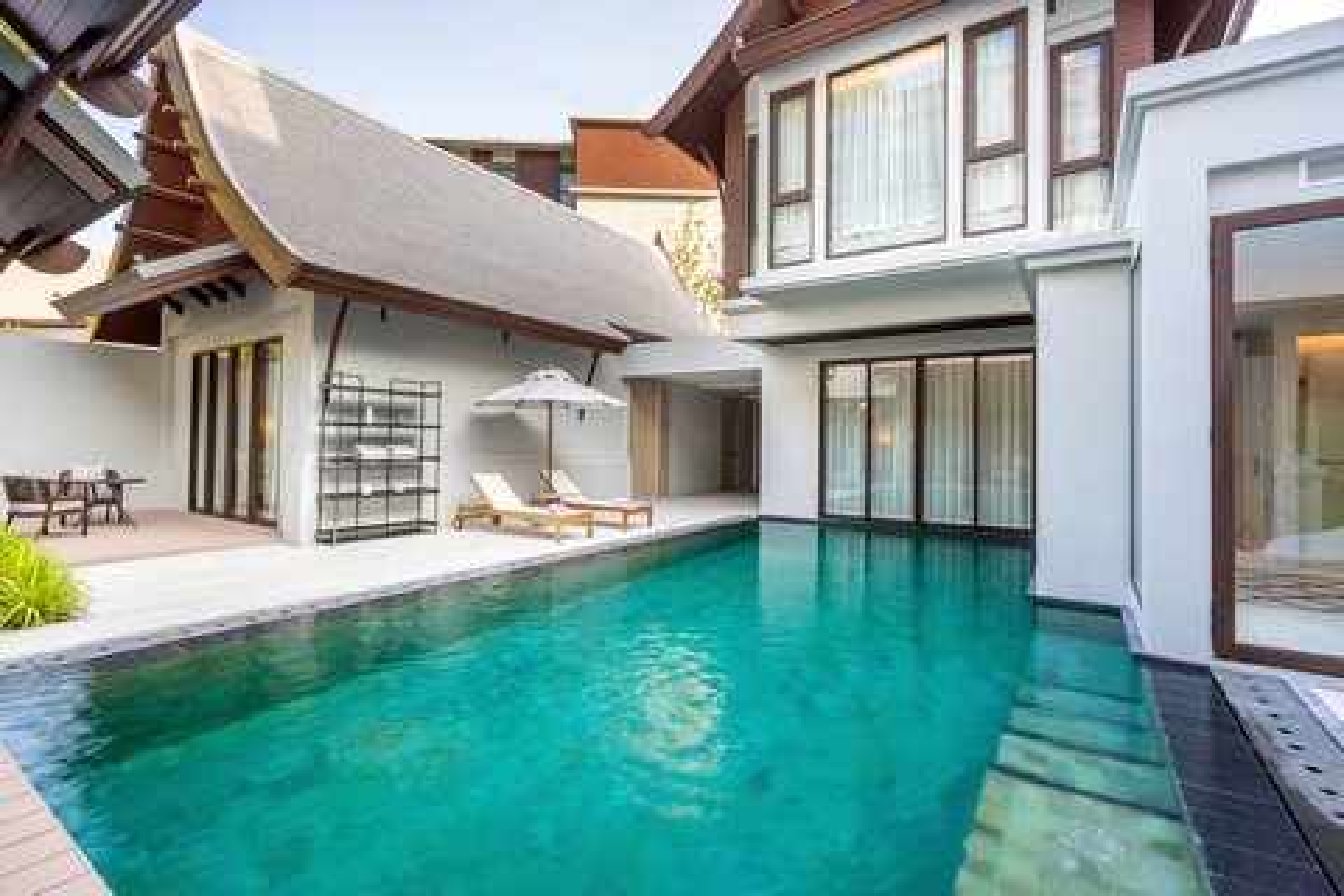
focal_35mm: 16
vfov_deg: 73.7
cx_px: 672
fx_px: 597
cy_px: 448
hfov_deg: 96.7
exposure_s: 1/6
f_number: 13
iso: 100
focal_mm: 16
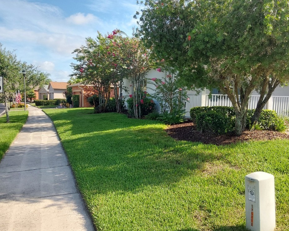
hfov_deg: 58.8
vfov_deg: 48.5
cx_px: 144
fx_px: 257
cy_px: 114
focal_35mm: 30
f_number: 1.9
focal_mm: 2.91
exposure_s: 1/612
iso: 50
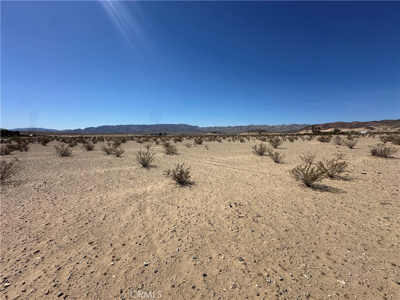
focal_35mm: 14
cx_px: 200
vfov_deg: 85.7
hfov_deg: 102.1
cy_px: 150
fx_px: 162
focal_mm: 2.22
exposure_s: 1/4464
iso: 50
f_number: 2.2
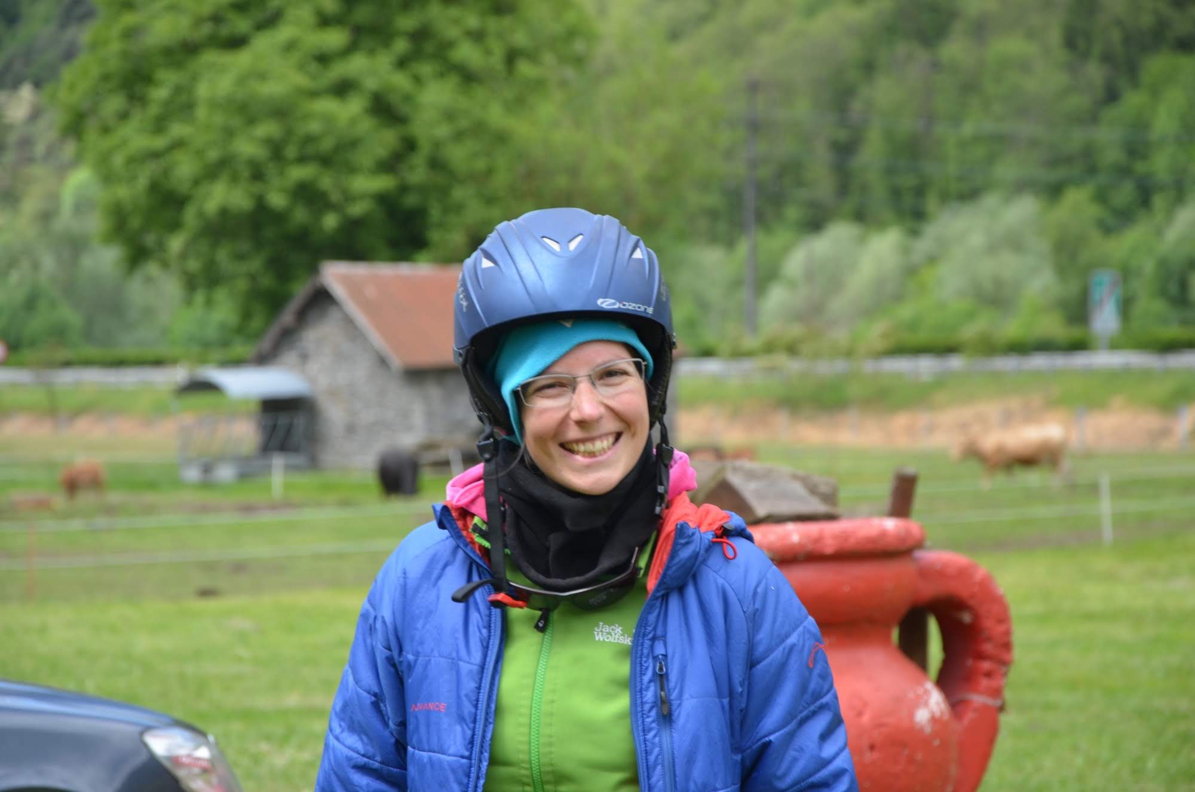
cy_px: 396
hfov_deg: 13.1
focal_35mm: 158
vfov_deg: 8.7
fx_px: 5218
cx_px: 598
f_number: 7.1
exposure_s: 1/200
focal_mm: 105
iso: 200
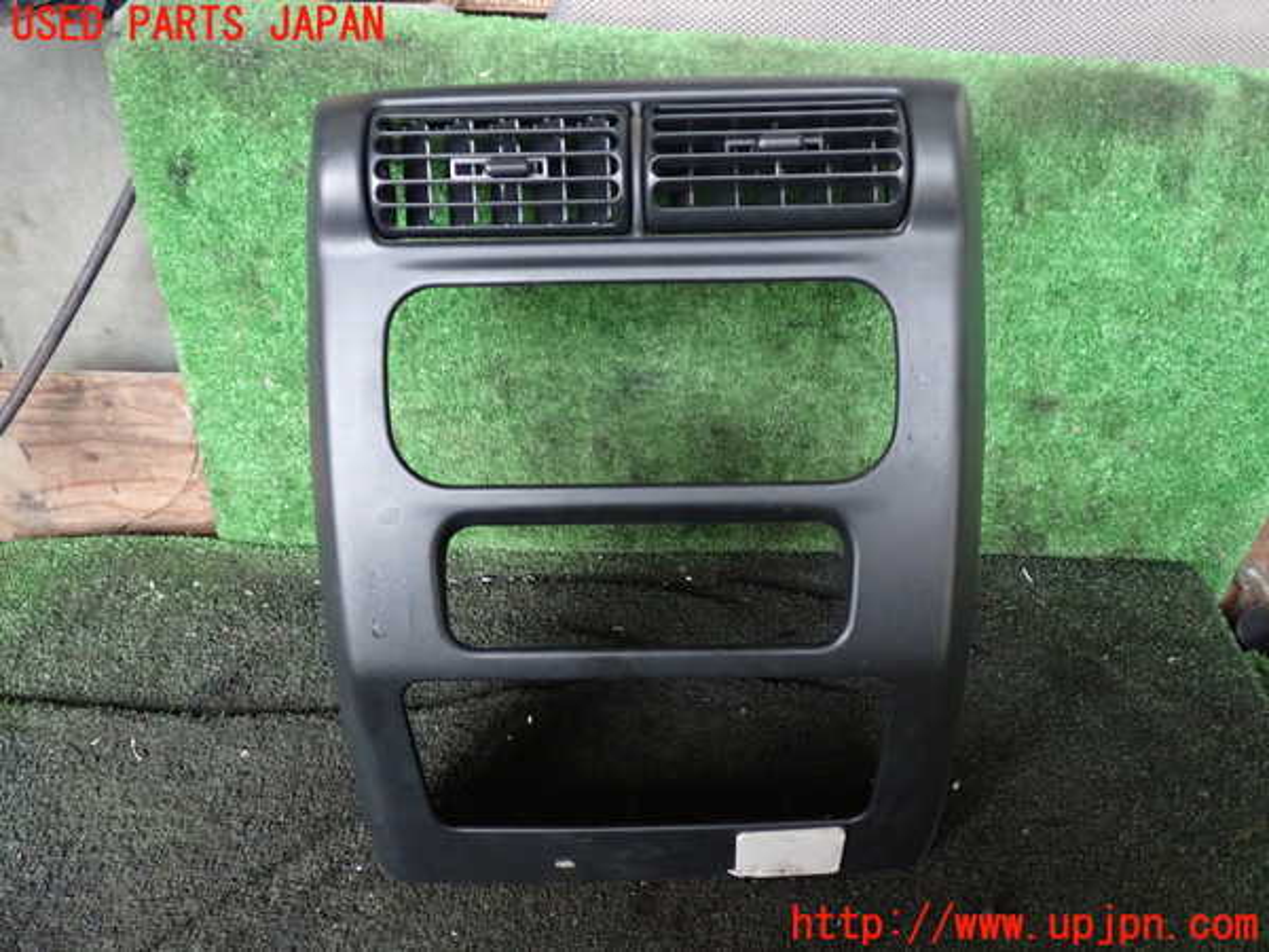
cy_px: 476
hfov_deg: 60.0
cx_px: 634
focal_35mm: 30
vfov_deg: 46.8
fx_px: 1100
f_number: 2.3
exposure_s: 1/25
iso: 800
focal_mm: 5.4
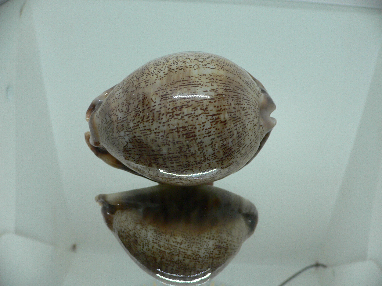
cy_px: 143
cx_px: 191
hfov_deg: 52.6
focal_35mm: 35
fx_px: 386
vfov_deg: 40.7
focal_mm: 4.6
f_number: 2.8
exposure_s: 1/60
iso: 150
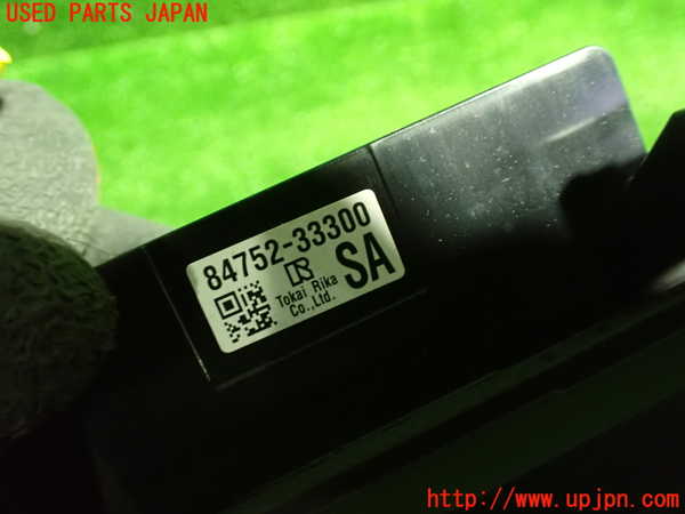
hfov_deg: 60.0
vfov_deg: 46.8
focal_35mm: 30
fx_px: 594
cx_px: 342
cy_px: 257
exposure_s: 1/30
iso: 1600
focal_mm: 5.4
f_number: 2.3
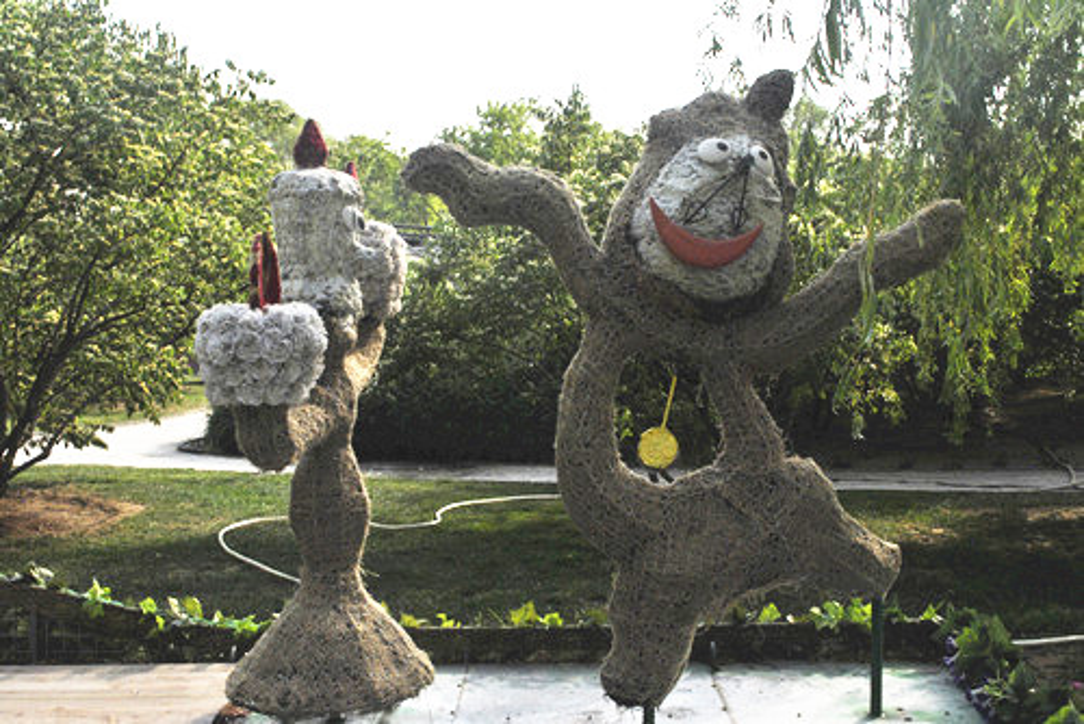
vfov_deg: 34.3
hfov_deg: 49.5
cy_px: 362
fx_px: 1175
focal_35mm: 39
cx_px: 542
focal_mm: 26
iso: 400
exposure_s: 1/500
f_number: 11
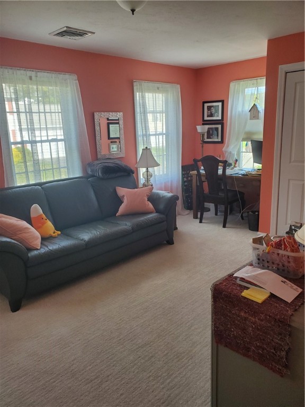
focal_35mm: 26
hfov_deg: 53.1
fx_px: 305
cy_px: 204
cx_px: 152
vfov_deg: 67.3
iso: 125
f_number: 2.4
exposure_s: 1/87
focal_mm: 4.3
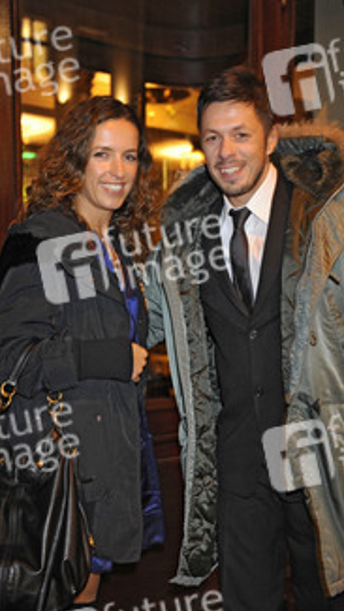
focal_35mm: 49
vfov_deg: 42.0
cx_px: 188
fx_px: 794
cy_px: 353
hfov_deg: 24.4
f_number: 3.2
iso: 1600
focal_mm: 38
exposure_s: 1/30
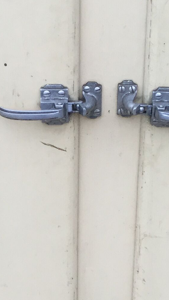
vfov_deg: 19.1
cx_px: 104
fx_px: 876
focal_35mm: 110
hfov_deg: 11.0
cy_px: 275
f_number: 2.4
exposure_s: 1/33
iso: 25
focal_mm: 3.3
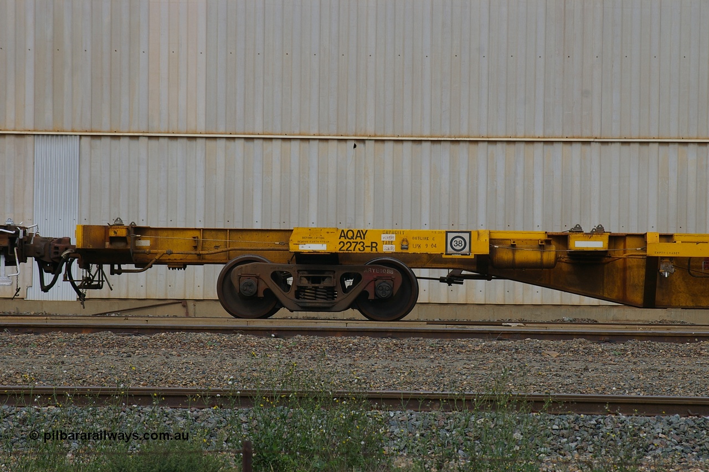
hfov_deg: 10.3
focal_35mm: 200
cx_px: 354
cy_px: 236
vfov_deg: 6.9
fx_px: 3925
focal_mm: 133
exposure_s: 1/350
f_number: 8
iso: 200
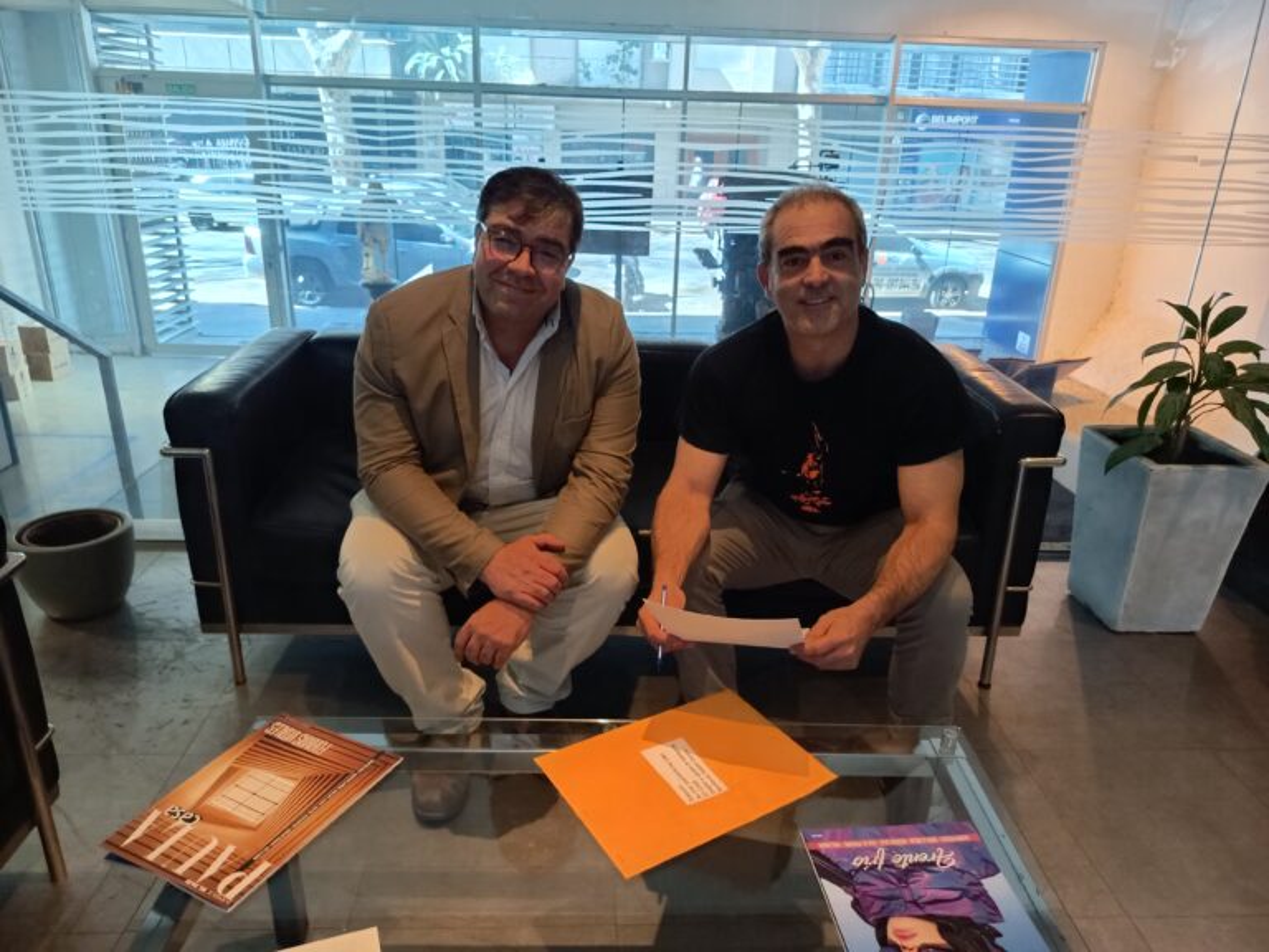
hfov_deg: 71.6
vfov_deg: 56.8
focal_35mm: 24
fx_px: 880
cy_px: 476
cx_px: 634
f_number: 1.7
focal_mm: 5.24
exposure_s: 1/33.3
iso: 464
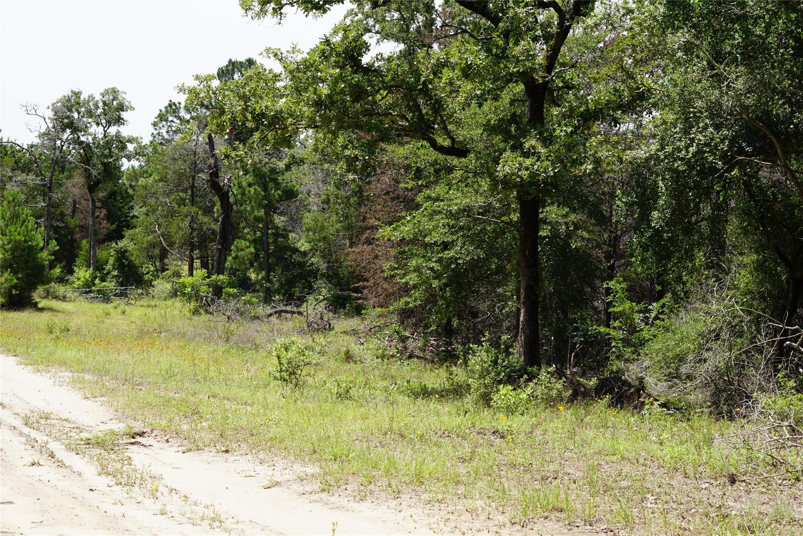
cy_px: 268
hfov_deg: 27.0
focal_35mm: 75
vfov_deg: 18.2
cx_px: 402
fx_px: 1673
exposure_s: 1/100
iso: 100
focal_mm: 50
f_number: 9
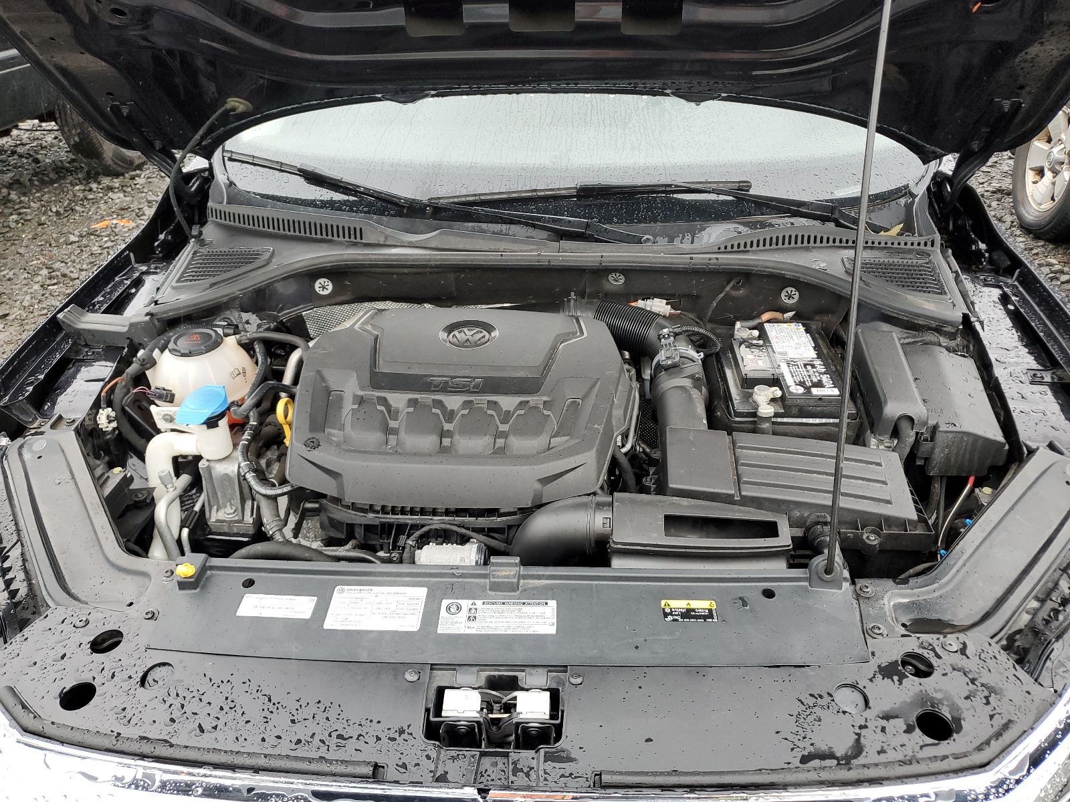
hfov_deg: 67.3
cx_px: 535
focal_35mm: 26
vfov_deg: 53.1
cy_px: 401
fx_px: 804
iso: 70
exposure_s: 1/120
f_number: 1.5
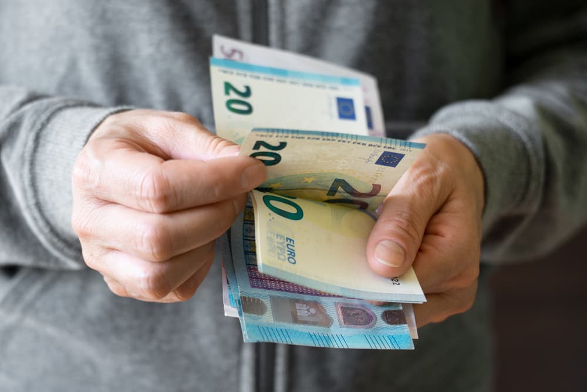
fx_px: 1500
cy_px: 196
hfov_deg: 22.1
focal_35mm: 92
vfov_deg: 14.9
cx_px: 294
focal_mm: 92
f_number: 4.2
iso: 800
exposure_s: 1/125
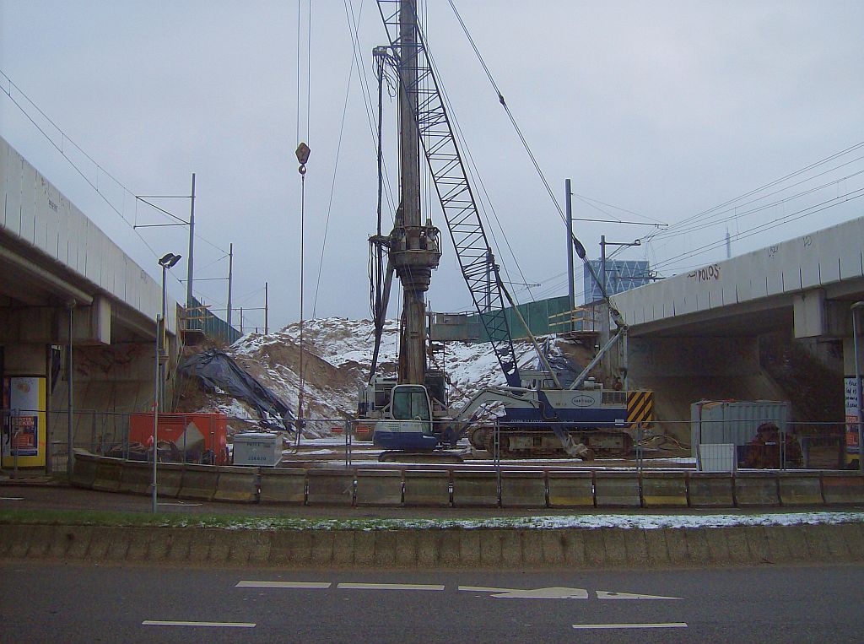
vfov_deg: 39.5
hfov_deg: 51.5
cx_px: 432
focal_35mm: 36
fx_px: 896
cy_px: 322
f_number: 4.7
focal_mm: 6
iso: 100
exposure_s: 1/536
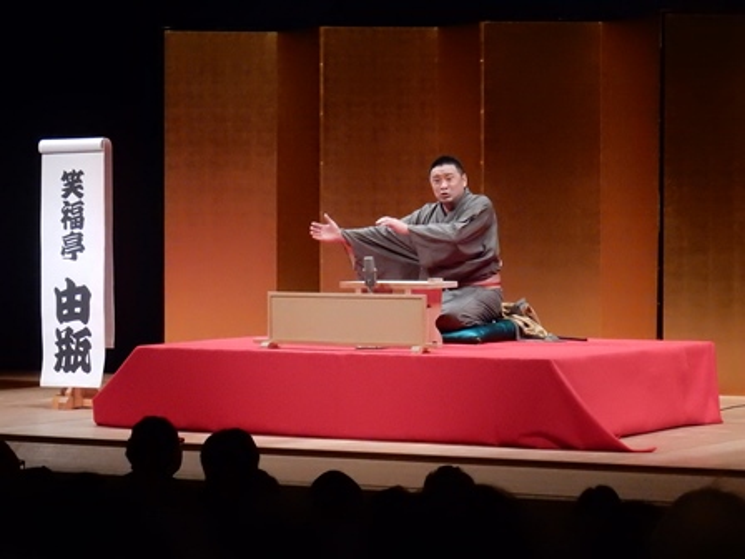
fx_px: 2992
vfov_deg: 10.7
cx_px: 372
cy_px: 280
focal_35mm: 139
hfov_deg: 14.2
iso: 1600
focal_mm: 24.7
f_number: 6
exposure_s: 1/250
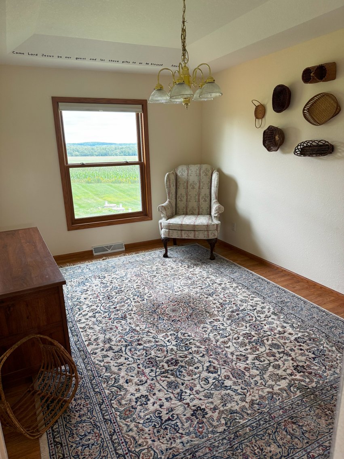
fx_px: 318
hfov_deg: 56.8
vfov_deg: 71.6
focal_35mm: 24
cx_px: 172
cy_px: 230
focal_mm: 6.76
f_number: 1.78
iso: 200
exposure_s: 1/120
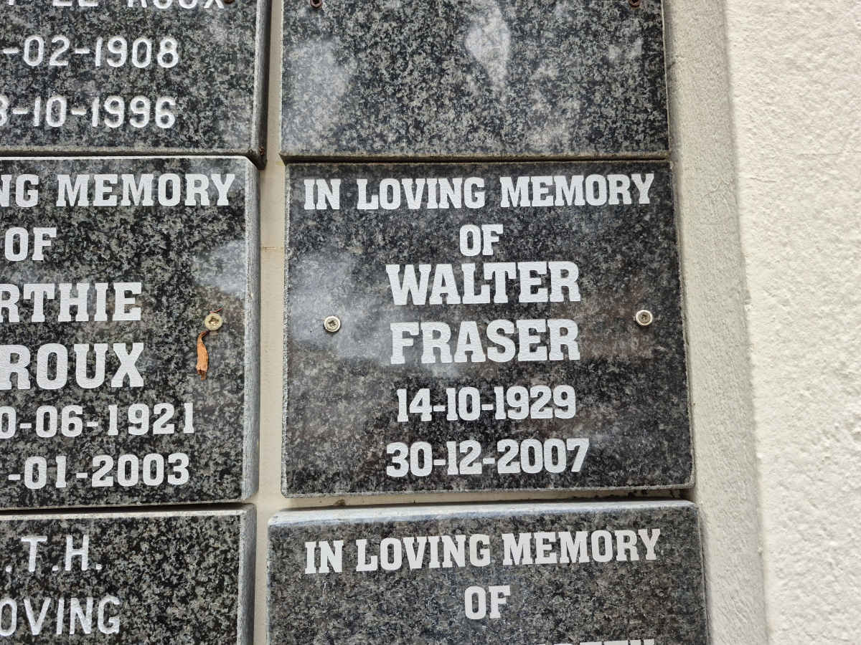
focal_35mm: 23
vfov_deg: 58.9
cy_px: 322
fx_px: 572
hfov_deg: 73.9
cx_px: 430
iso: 40
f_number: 1.8
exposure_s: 1/180
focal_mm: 5.4
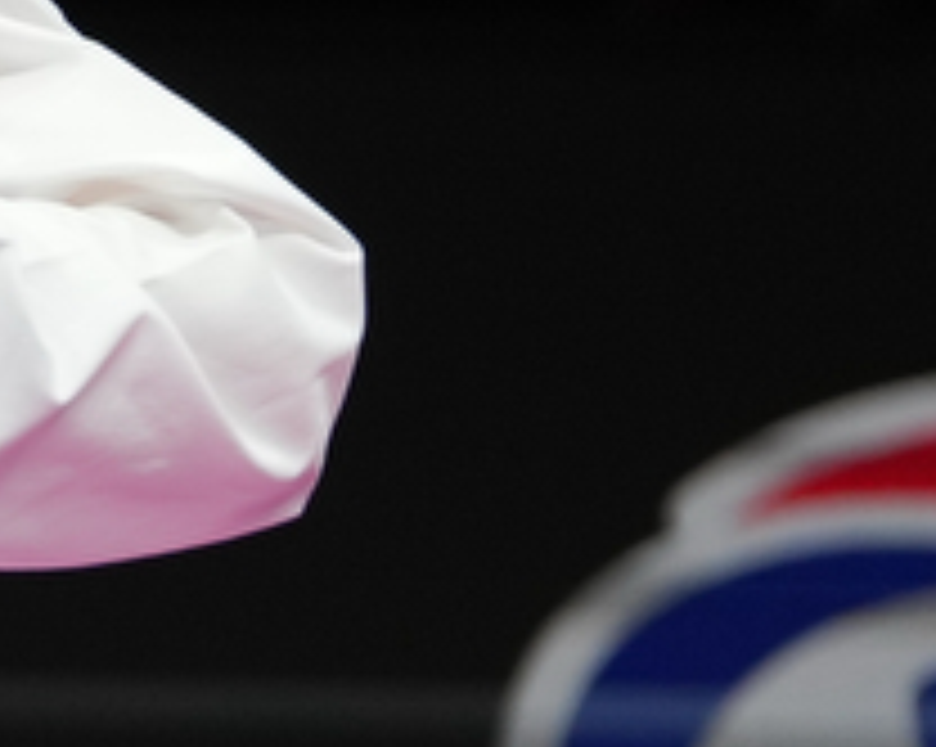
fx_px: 35010
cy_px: 382
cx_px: -2268
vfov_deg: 1.2
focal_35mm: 1265
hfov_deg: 1.5
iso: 500
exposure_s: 1/1000
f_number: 2.8
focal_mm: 175
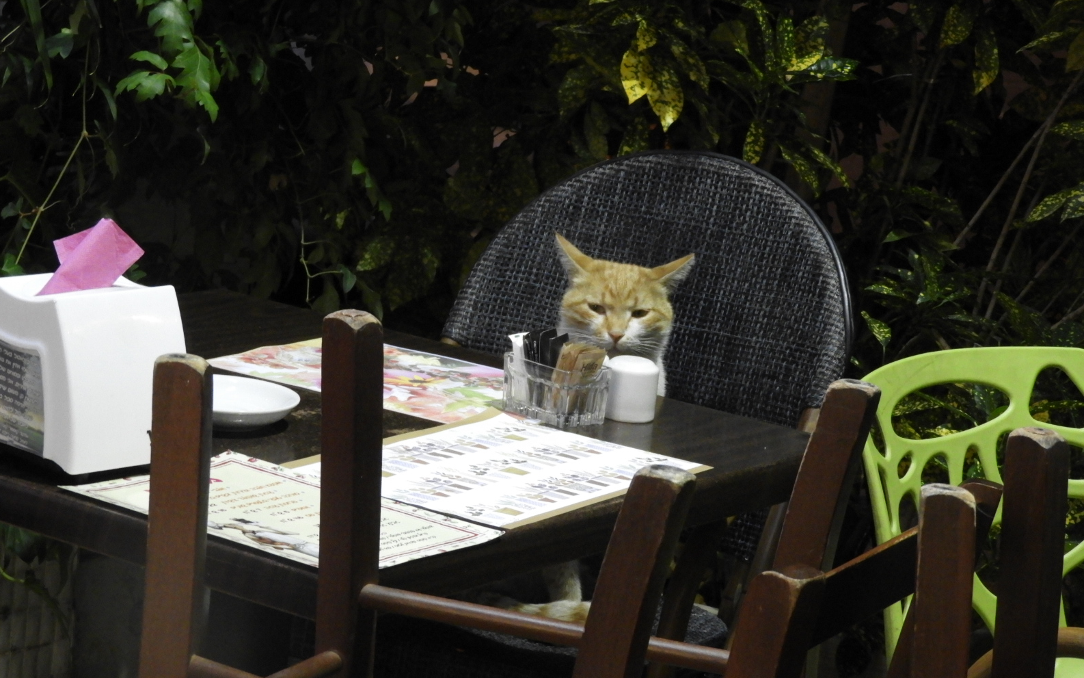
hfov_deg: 17.0
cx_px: 538
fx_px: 3633
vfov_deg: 10.6
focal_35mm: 123
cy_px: 311
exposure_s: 1/13
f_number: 5
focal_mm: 20.6
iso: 800
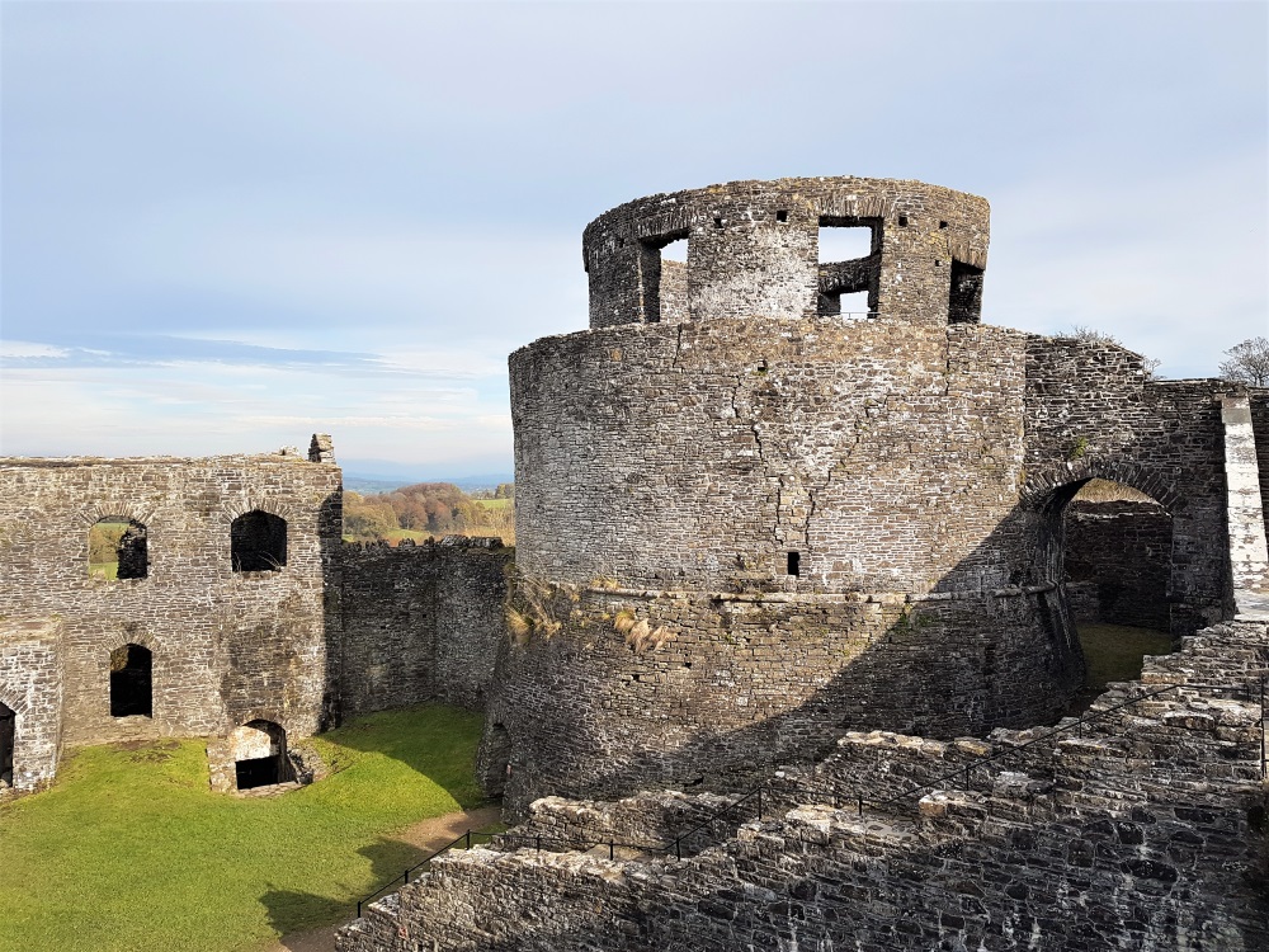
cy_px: 476
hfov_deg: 67.3
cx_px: 634
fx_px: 953
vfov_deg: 53.1
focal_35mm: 26
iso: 40
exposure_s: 1/1224
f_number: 1.7
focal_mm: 4.2
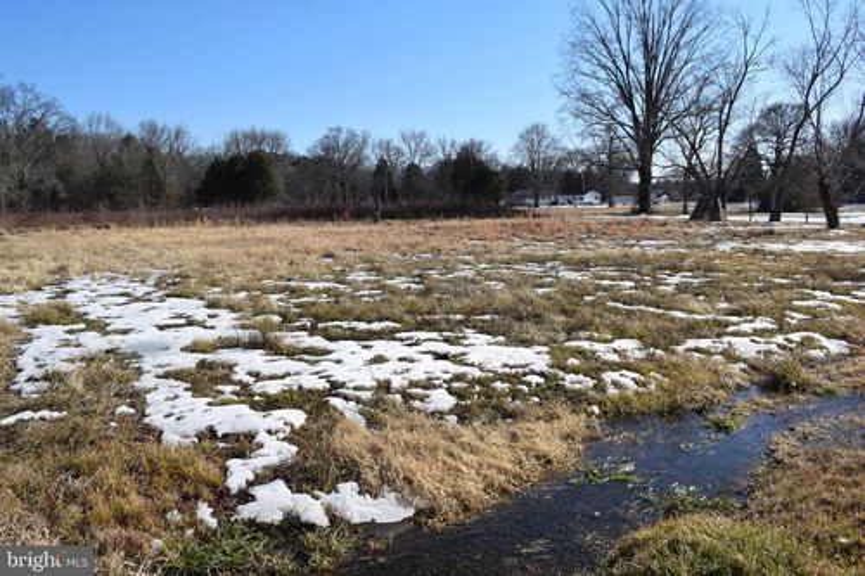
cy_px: 288
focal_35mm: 30
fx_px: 721
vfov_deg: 43.6
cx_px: 432
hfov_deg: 61.9
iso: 200
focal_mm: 20
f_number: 10
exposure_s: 1/400
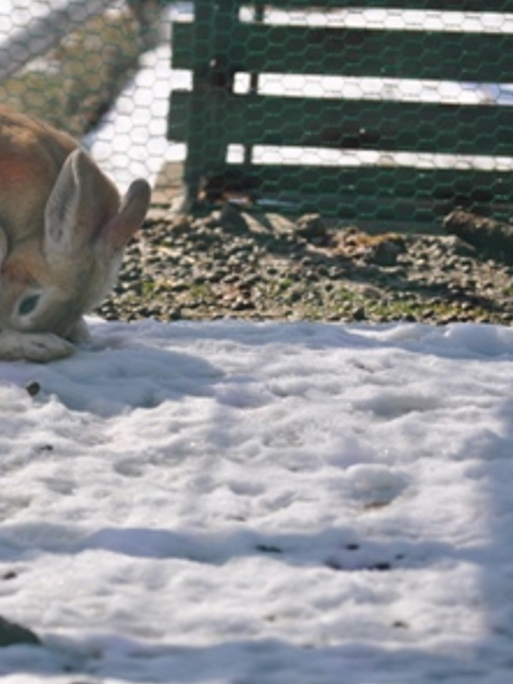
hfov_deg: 6.4
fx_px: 4543
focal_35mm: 230
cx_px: 42
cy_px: 341
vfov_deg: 8.6
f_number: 7.1
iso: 400
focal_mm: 105
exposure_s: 1/1600
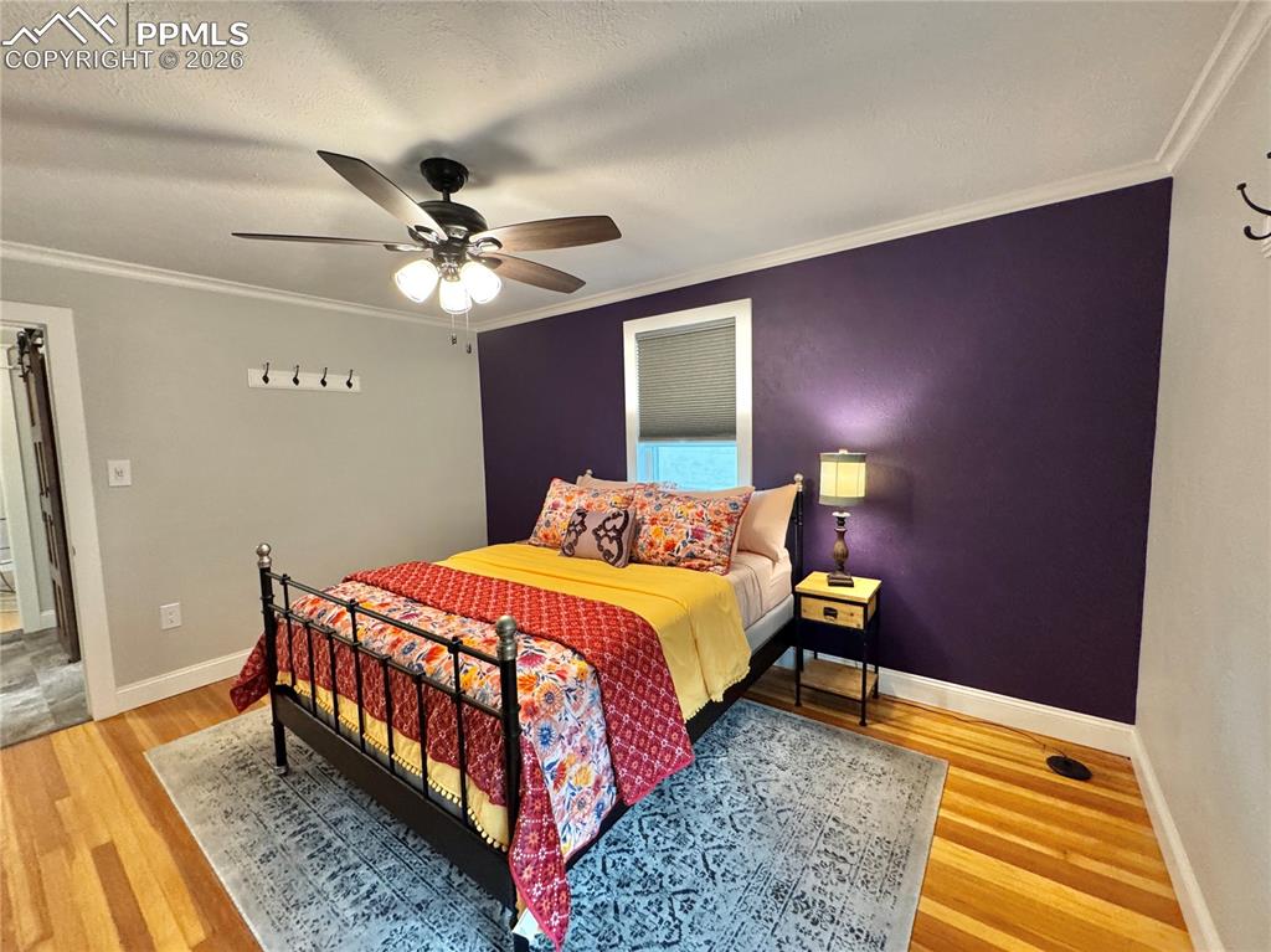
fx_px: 514
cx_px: 636
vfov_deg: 85.6
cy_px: 476
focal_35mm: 14
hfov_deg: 102.1
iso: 400
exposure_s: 1/60
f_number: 2.2
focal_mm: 2.22
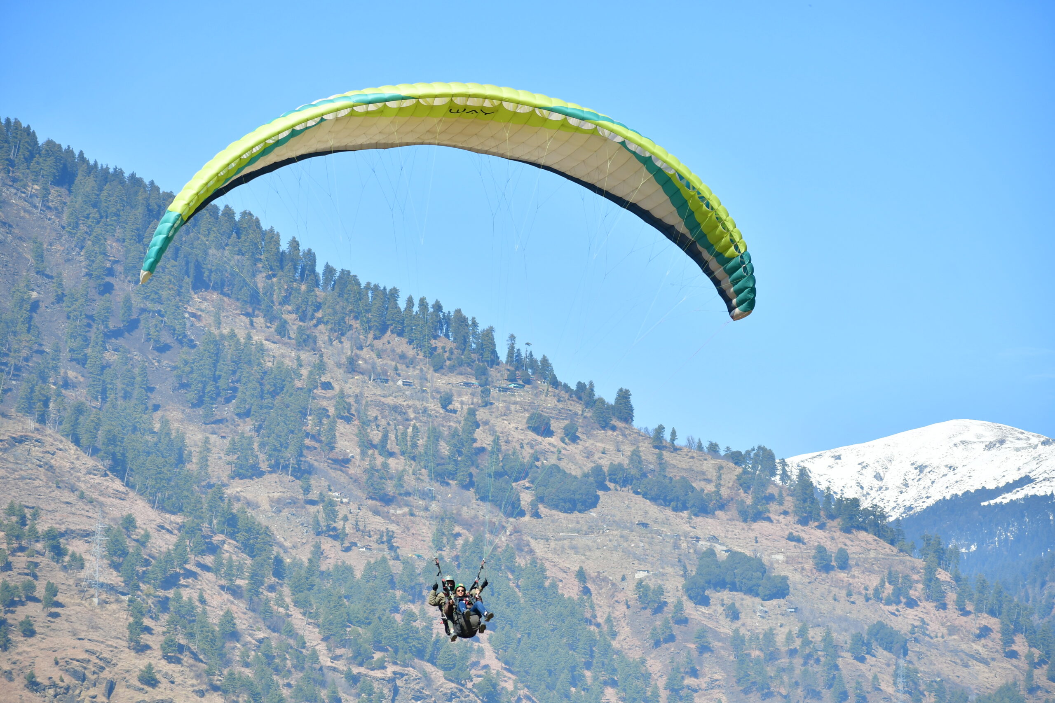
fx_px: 5099
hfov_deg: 11.8
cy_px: 352
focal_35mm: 174
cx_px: 528
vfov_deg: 7.9
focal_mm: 116
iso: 125
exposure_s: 1/640
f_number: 5.6
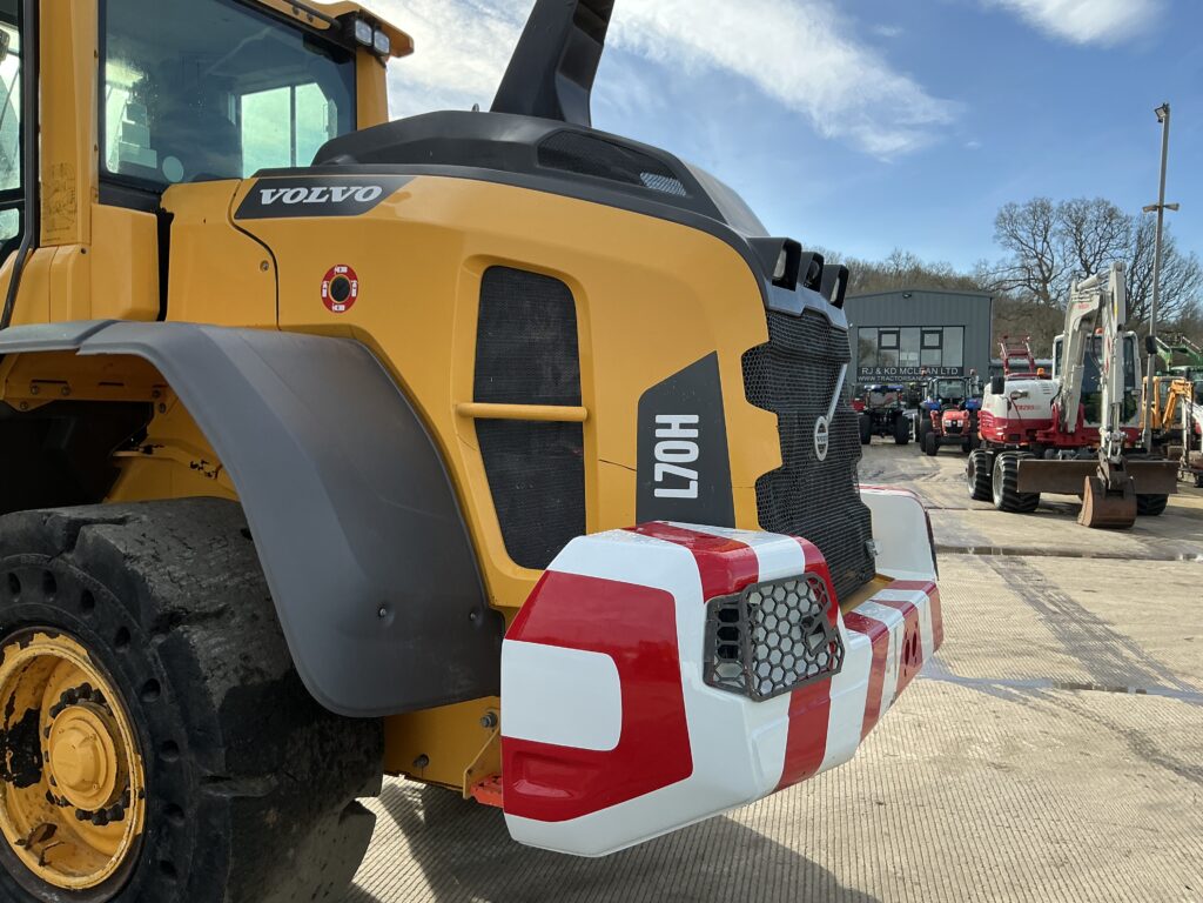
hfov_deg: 63.4
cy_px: 452
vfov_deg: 49.7
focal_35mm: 28
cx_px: 602
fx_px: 973
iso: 25
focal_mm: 3
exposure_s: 1/842
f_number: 1.8
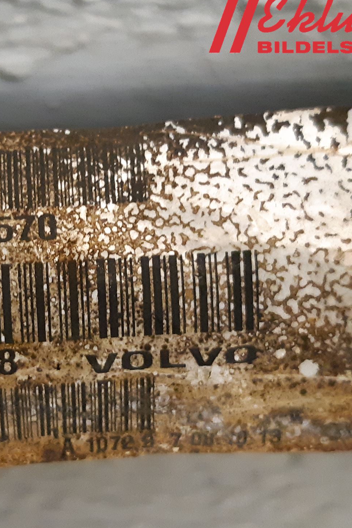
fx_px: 557
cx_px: 60
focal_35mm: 38
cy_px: 270
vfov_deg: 50.7
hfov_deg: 33.8
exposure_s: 1/25
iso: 500
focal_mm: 3.93
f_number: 1.7
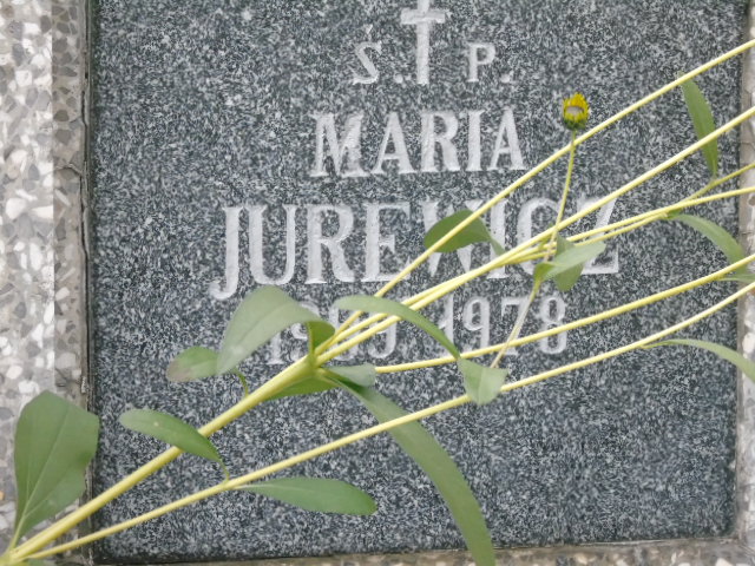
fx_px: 6063
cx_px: 378
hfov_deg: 7.1
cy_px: 283
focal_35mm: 278
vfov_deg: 5.3
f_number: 4.9
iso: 800
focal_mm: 50
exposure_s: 1/250
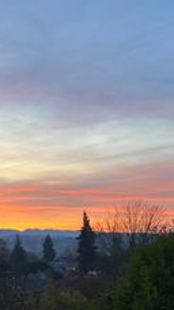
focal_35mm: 62
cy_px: 195
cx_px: -79
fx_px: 509
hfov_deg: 17.6
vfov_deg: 33.7
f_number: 1.6
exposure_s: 1/120
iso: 80
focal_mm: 5.1
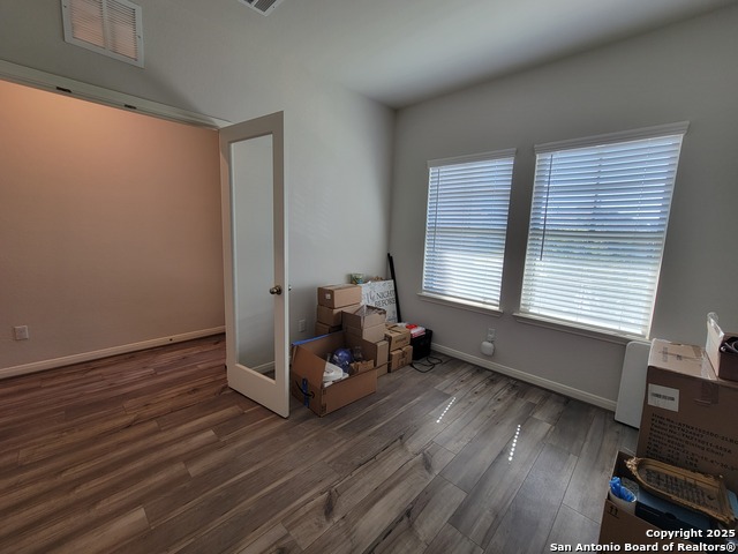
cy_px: 277
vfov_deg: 89.9
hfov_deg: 106.2
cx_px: 369
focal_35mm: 13
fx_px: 277
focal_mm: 2.2
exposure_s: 1/60
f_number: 2.2
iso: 64
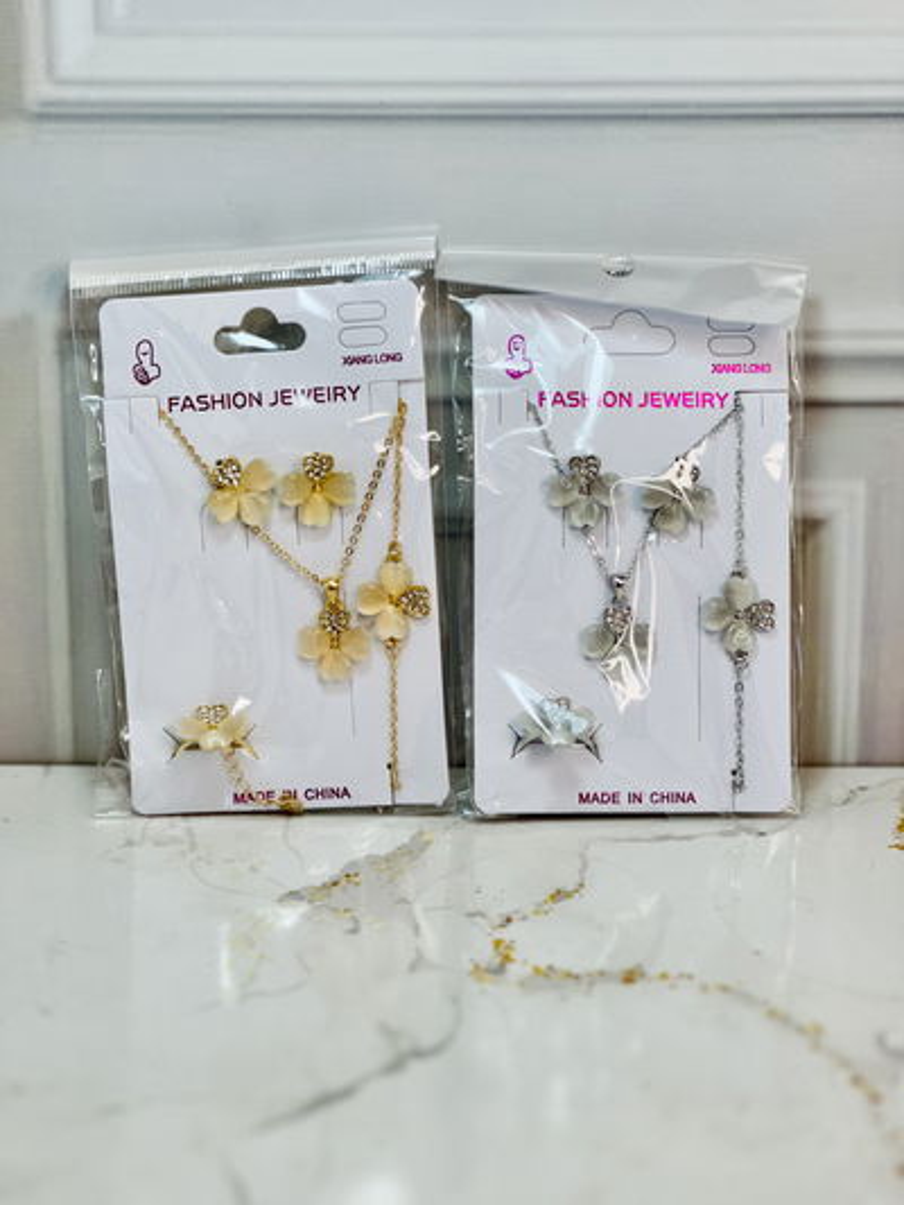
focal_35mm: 77
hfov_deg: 19.1
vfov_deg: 25.3
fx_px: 2680
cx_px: 452
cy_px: 602
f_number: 2.8
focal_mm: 9
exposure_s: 1/100
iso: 64
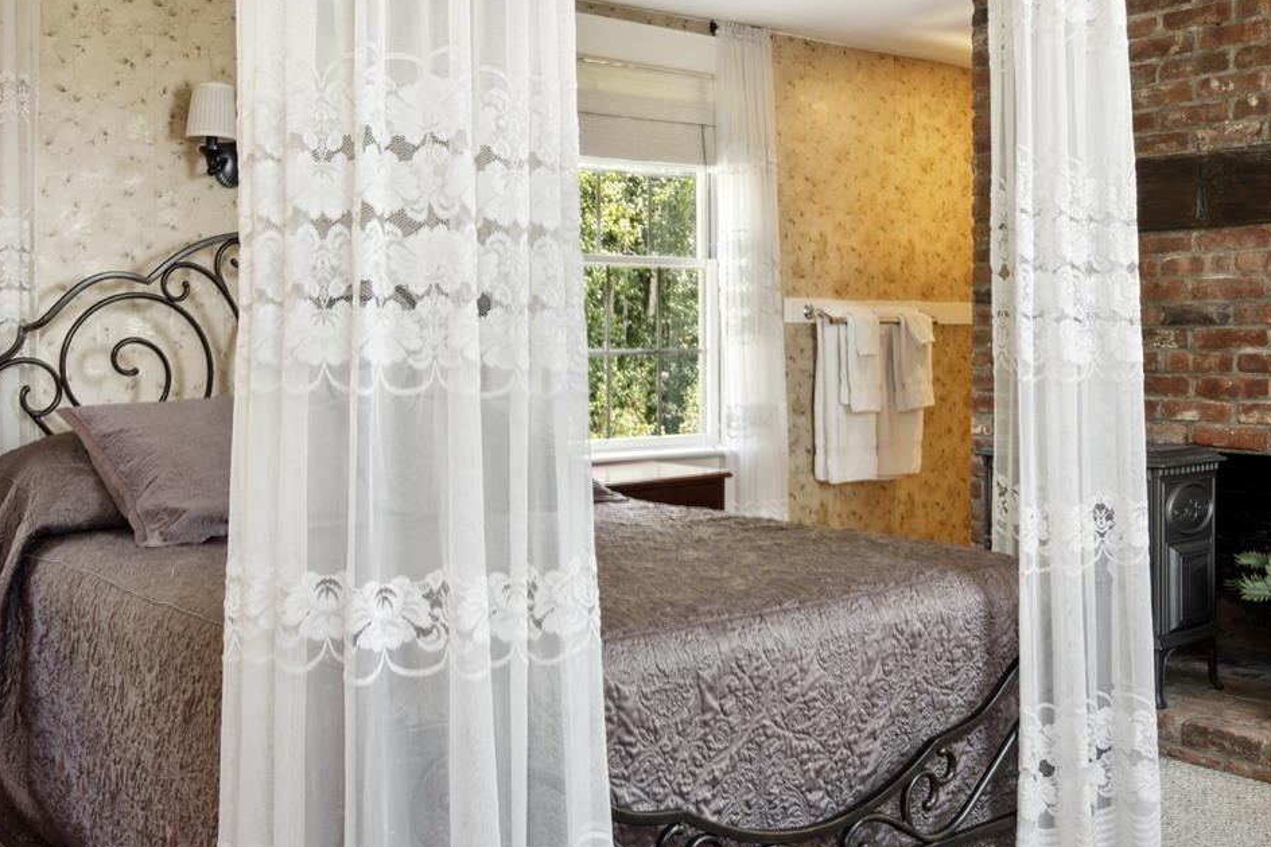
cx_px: 569
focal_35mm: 38
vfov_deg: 35.0
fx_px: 1341
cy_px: 364
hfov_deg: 50.6
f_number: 8
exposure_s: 1/8
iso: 400
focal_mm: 16
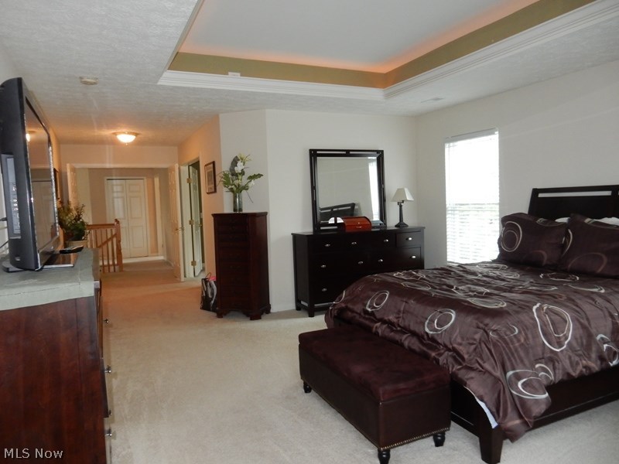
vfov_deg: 54.9
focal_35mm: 25
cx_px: 310
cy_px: 232
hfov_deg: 69.4
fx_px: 447
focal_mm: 4.5
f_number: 3.7
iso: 320
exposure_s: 1/30
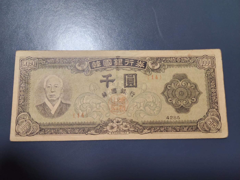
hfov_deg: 73.9
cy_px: 90
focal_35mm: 23
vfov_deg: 58.9
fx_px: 159
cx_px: 120
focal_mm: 5.4
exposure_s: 1/101
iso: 500
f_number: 1.8
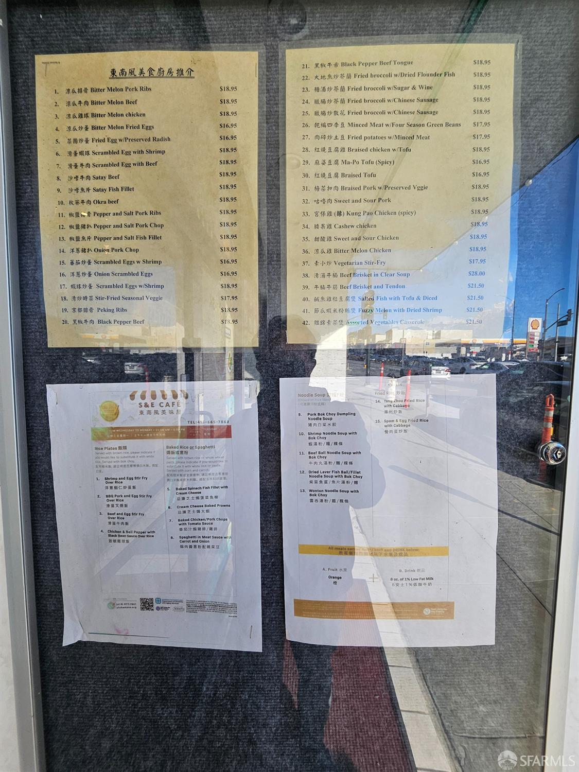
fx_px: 290
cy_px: 386
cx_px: 290
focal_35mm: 13
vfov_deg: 106.2
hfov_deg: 89.9
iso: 32
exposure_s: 1/349
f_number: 2.2
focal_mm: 1.7
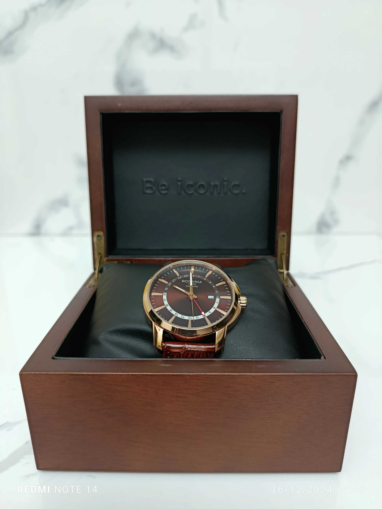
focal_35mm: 24
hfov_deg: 56.8
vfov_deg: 71.6
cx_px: 191
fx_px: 353
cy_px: 254
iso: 934
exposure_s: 1/100
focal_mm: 5.24
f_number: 1.7
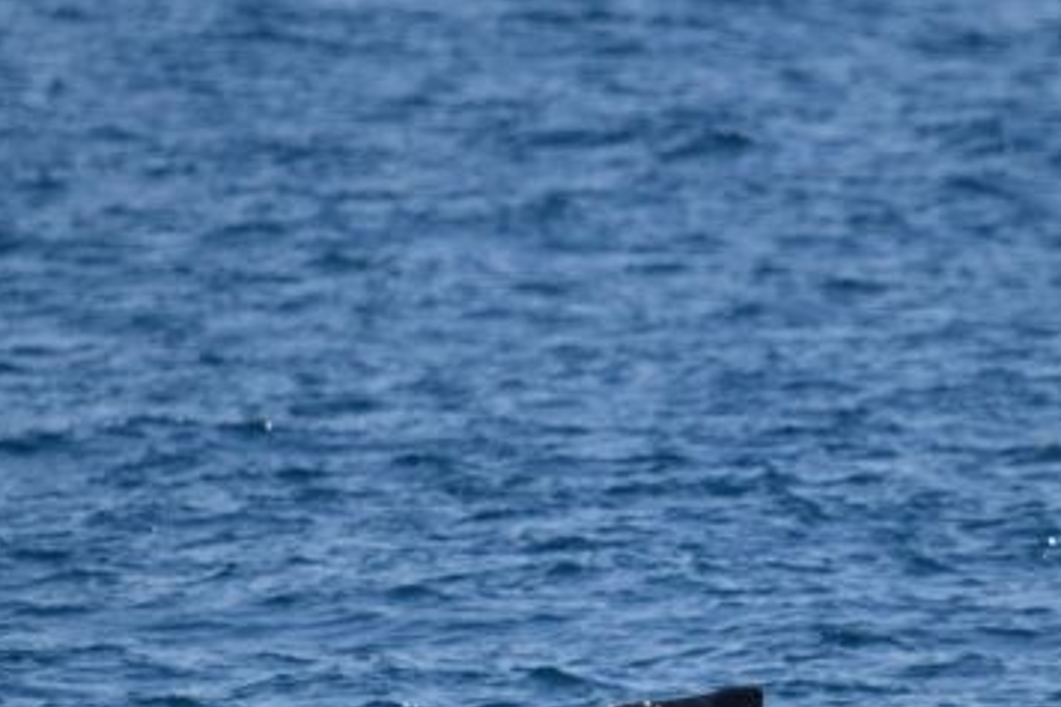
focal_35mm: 1350
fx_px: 39767
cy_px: 685
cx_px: 653
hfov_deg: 1.5
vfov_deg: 1.0
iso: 1100
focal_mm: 600
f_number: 6.3
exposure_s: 1/8000
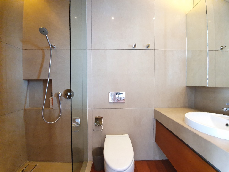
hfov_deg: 106.2
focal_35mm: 13
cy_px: 86
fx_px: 86
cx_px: 114
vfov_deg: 89.9
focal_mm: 1.8
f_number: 2.2
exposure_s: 1/33
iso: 400
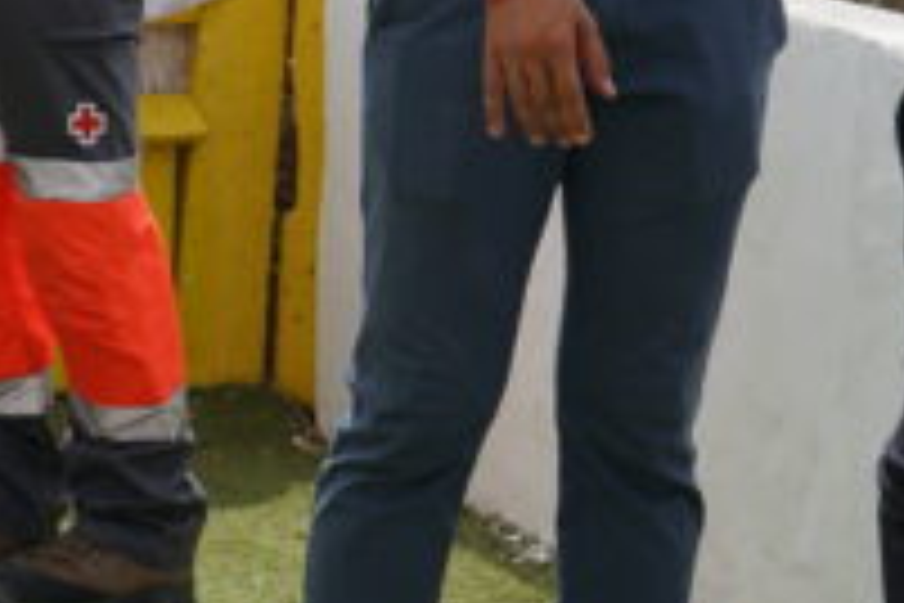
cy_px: -374
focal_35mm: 170
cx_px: -63
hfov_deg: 11.9
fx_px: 4269
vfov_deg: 7.9
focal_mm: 49
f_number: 9
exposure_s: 1/250
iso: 100
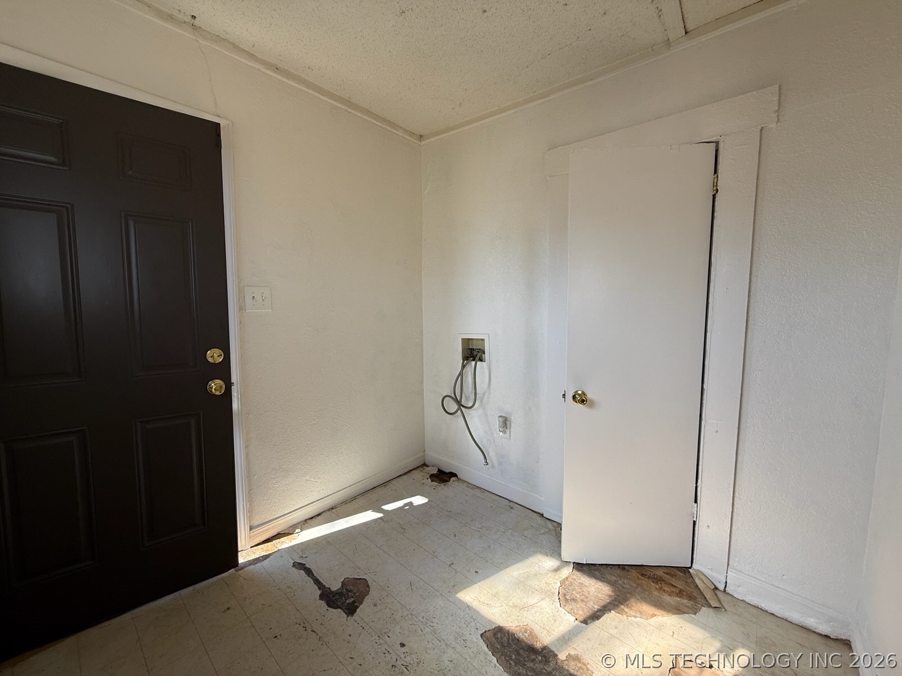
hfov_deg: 102.1
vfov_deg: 85.7
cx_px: 451
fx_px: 365
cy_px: 338
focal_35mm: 14
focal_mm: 2.22
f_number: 2.2
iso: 50
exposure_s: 1/146
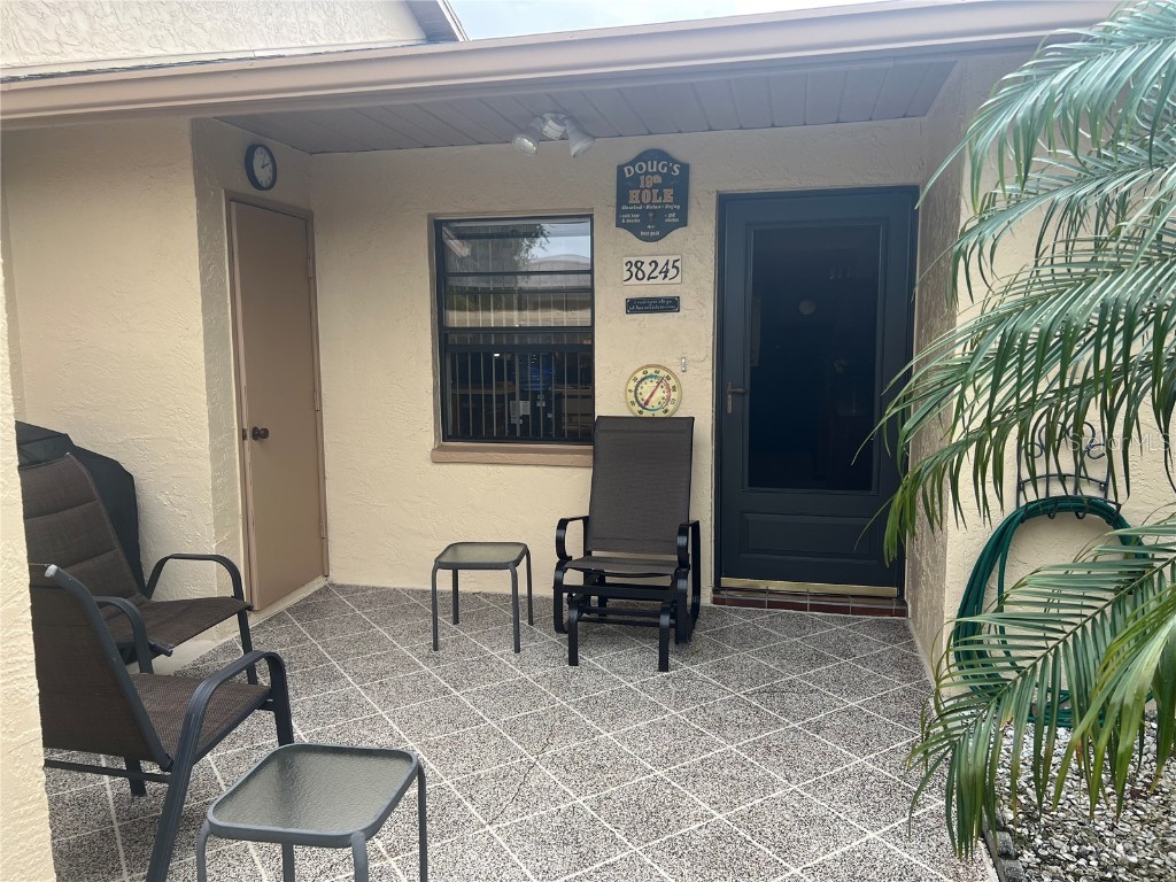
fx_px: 883
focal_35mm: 26
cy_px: 441
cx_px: 588
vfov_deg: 53.1
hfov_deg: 67.3
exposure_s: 1/591
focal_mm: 5.7
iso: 50
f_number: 1.5
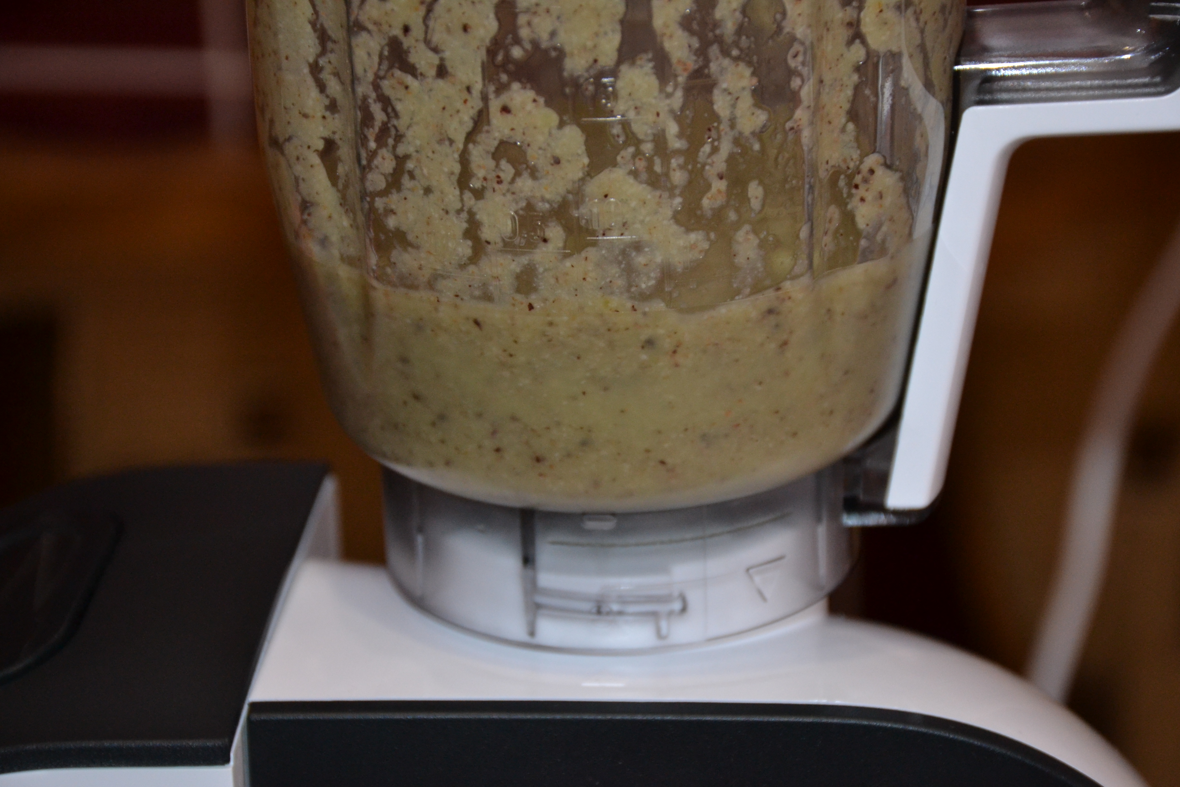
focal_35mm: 128
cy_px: 394
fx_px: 4179
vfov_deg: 10.8
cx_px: 590
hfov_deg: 16.1
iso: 1250
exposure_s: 1/60
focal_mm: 85
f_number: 5.3
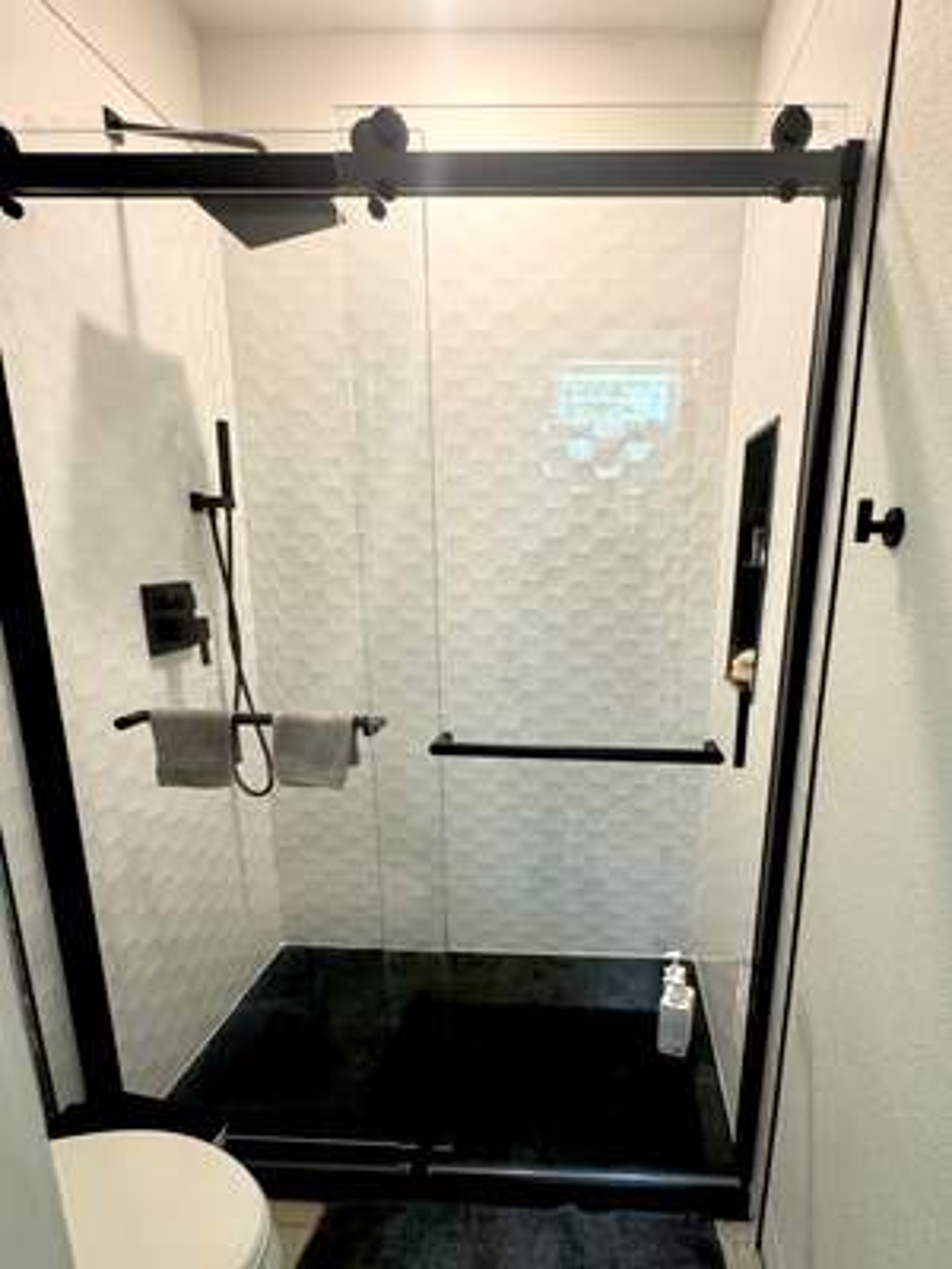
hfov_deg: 85.7
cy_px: 634
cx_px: 476
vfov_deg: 102.1
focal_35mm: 14
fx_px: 513
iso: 320
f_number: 2.2
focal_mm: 2.22
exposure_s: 1/60
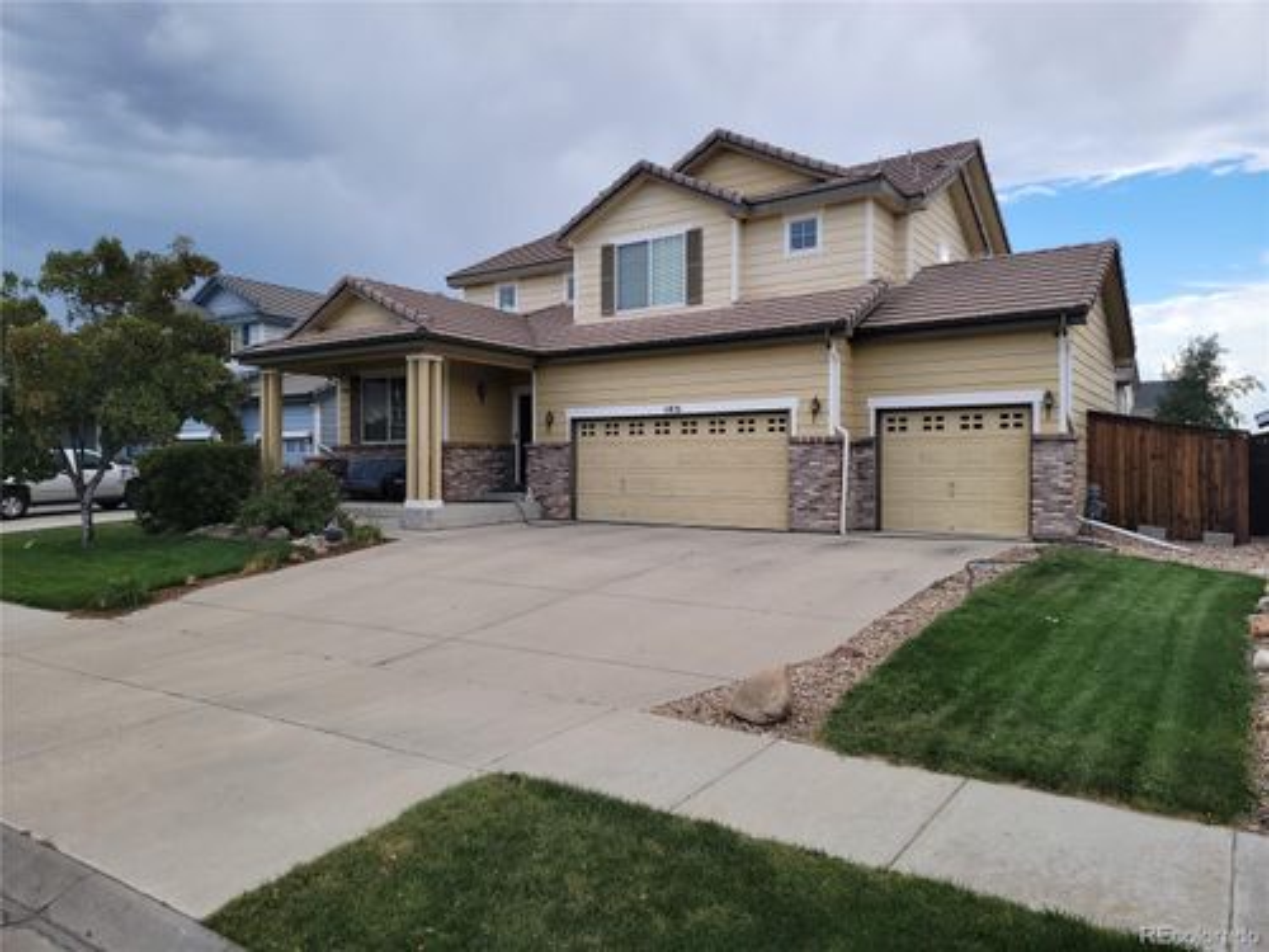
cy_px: 476
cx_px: 634
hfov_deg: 71.6
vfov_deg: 56.8
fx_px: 880
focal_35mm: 24
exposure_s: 1/278
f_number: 1.8
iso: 16
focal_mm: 6.7
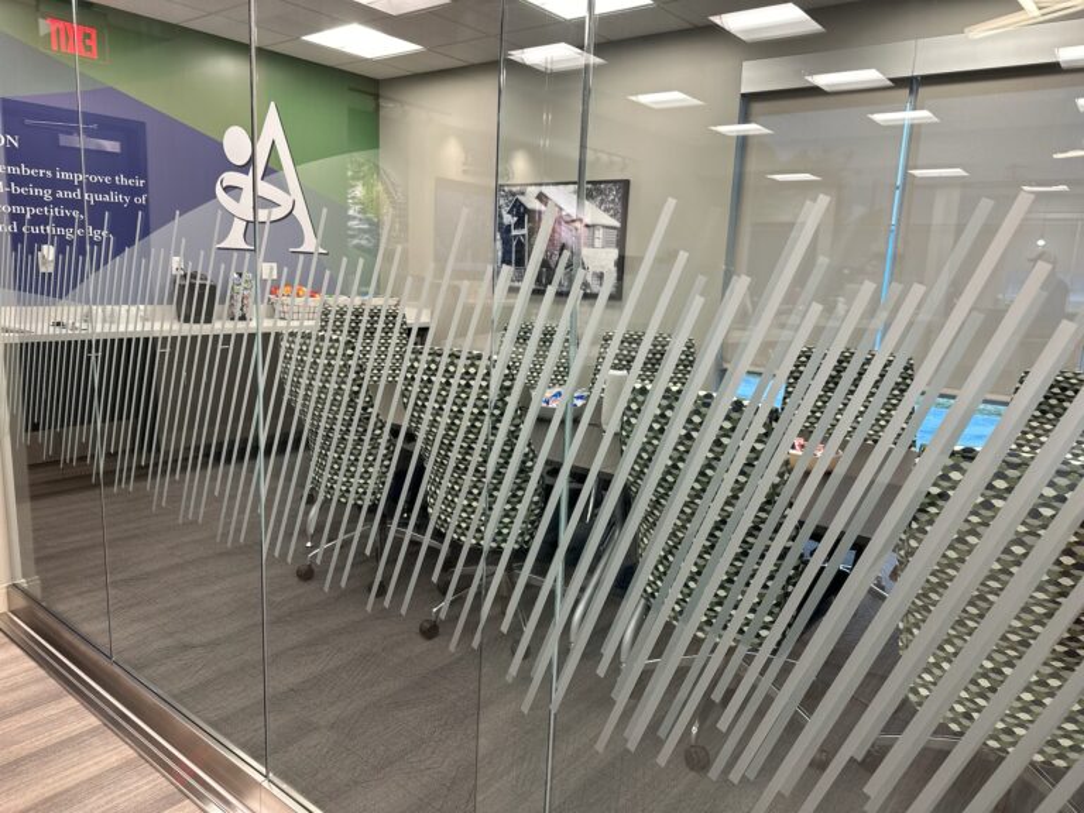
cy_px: 406
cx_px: 542
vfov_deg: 56.8
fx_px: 752
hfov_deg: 71.6
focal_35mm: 24
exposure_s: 1/75
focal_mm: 6.86
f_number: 1.78
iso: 125
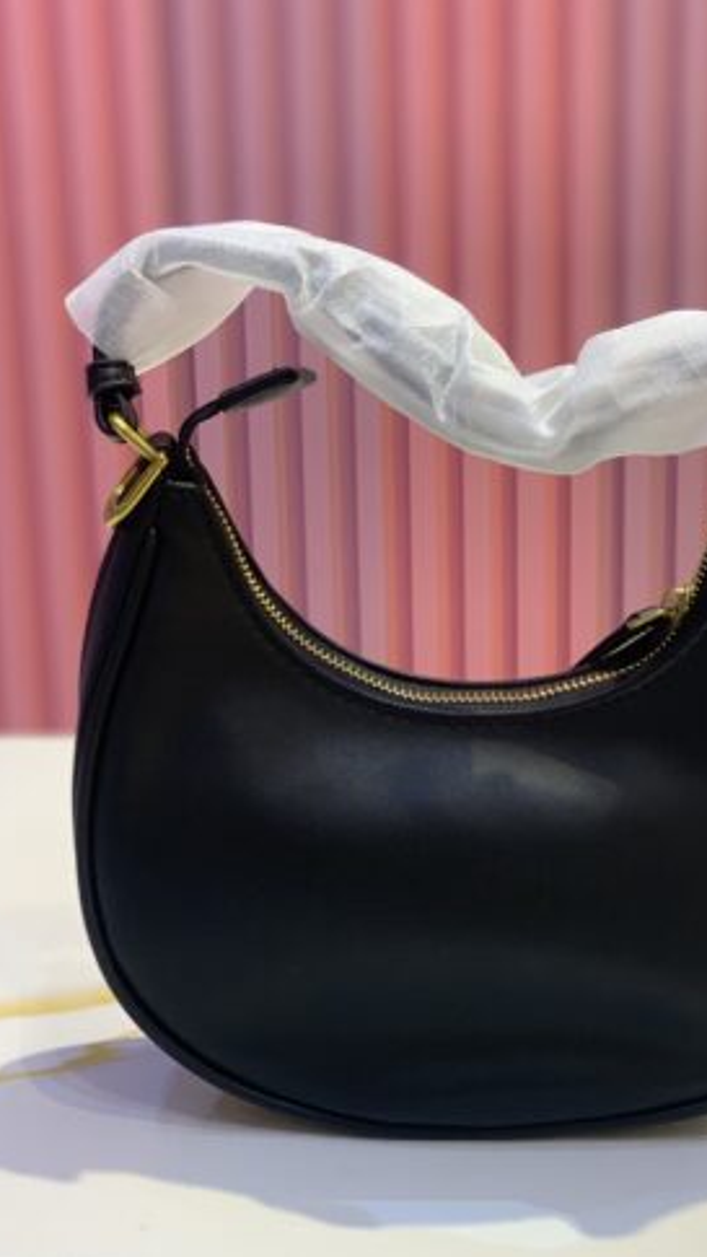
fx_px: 2232
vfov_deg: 31.4
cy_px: 522
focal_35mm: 67
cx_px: 489
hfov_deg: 17.9
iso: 100
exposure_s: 1/100
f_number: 2.4
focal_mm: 6
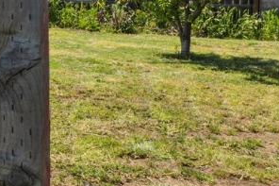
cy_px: -28
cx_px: -242
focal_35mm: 76
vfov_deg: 17.2
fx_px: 589
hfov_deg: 19.2
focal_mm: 10
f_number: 8
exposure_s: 1/320
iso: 100
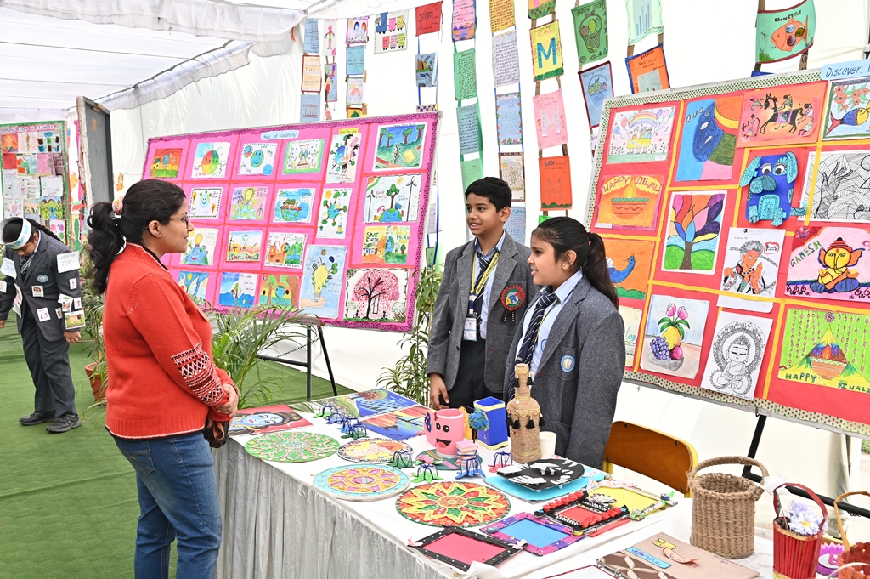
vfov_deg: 41.6
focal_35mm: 32
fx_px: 761
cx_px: 435
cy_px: 290
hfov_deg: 59.5
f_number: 9
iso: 250
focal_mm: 31.5
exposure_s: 1/125
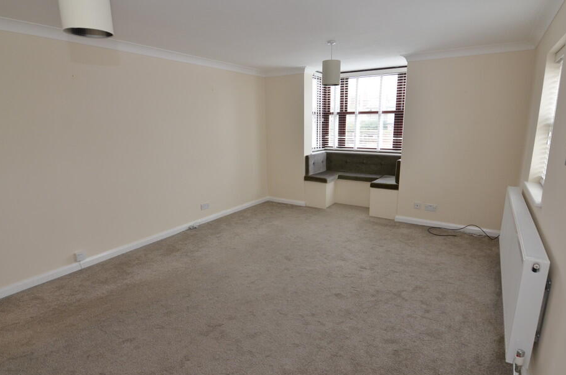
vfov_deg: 65.5
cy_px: 186
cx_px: 285
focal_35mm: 19
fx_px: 291
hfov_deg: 88.3
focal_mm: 11
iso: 560
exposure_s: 1/60
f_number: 5
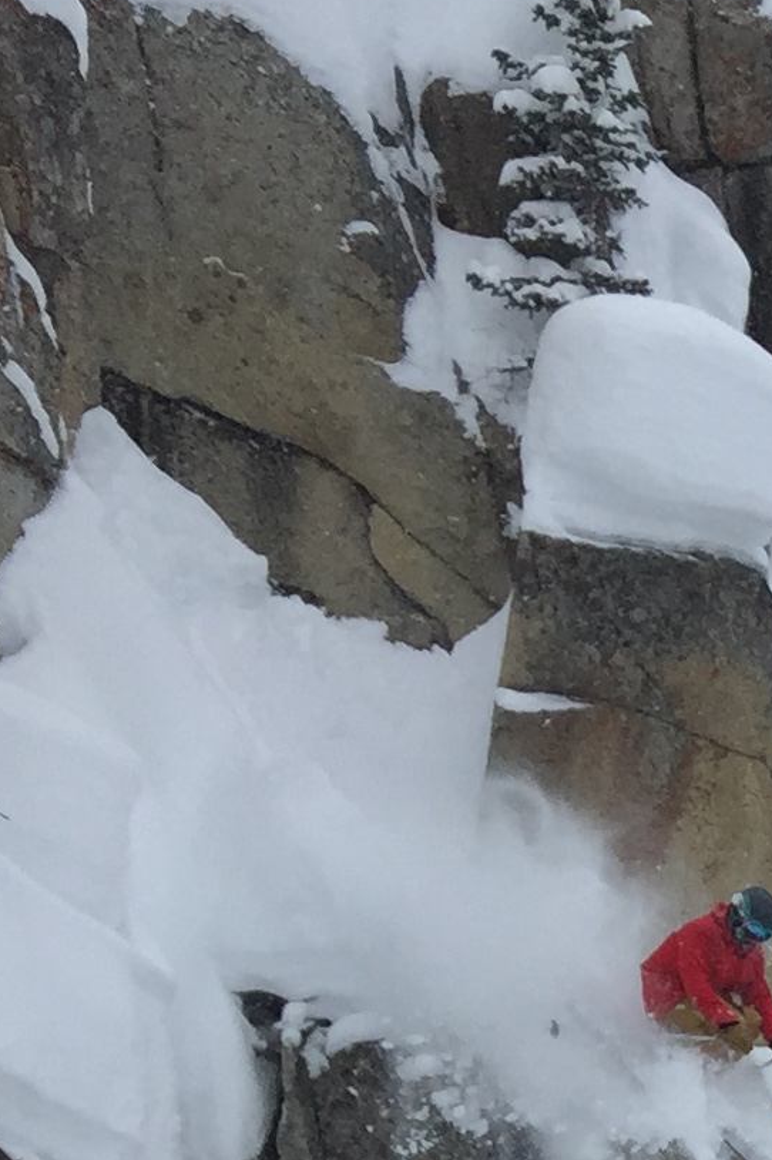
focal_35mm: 121
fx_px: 3895
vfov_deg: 15.7
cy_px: 1677
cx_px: 2179
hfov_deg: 9.4
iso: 32
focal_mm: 4.15
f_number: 2.2
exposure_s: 1/2825
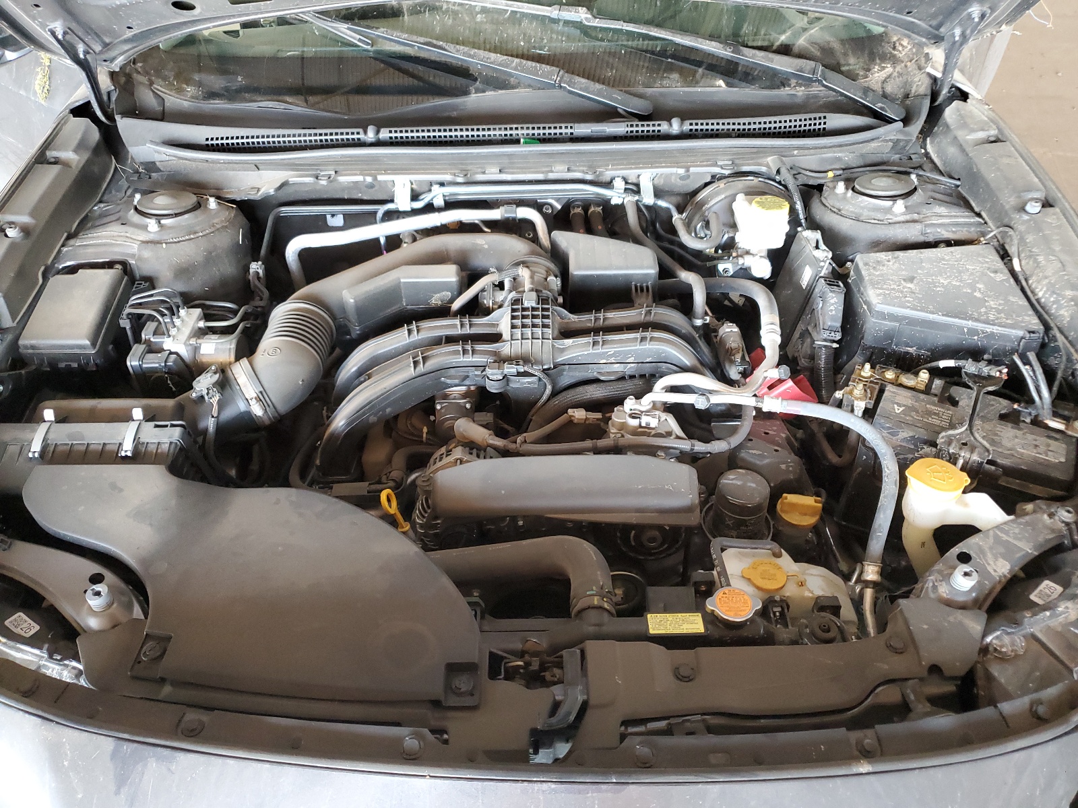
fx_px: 810
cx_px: 539
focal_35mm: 26
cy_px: 404
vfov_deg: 53.1
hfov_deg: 67.3
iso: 344
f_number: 1.5
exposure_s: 1/60.2
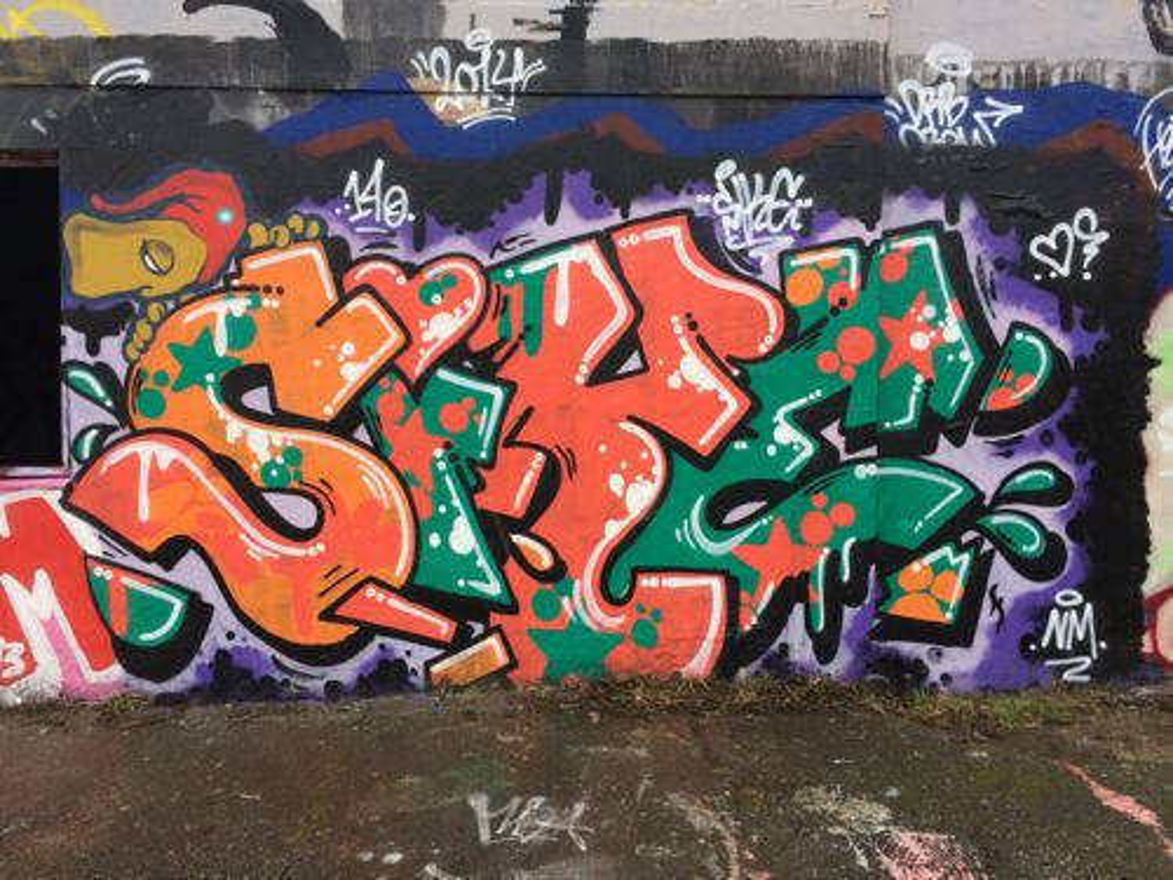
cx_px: 586
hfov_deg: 60.0
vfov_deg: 46.8
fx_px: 1017
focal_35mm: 30
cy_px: 440
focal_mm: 4.12
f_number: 2.2
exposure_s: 1/40
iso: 40
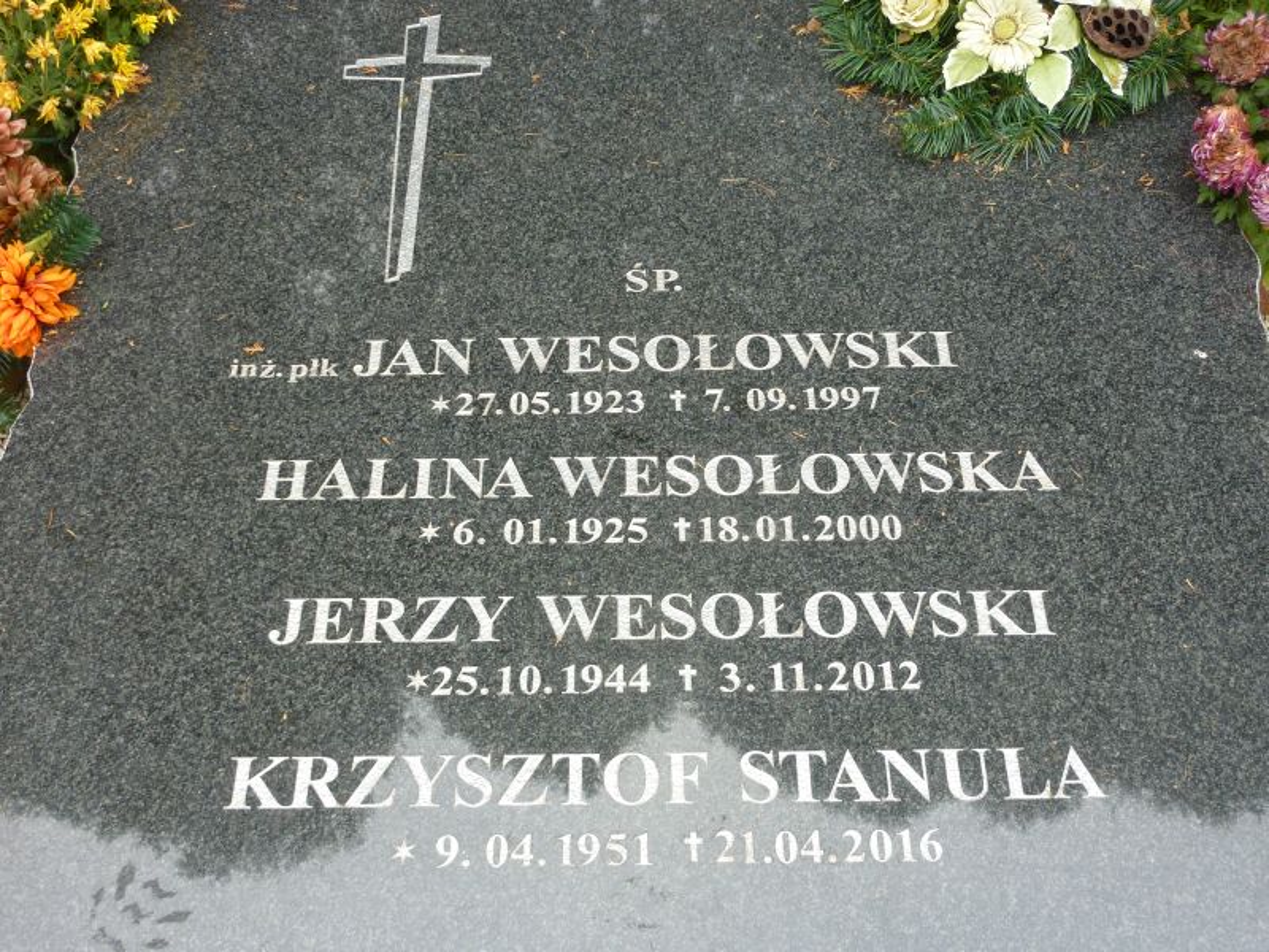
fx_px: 1466
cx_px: 634
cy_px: 476
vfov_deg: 36.0
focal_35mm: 40
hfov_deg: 46.8
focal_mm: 6.5
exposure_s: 1/30
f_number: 3.6
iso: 100
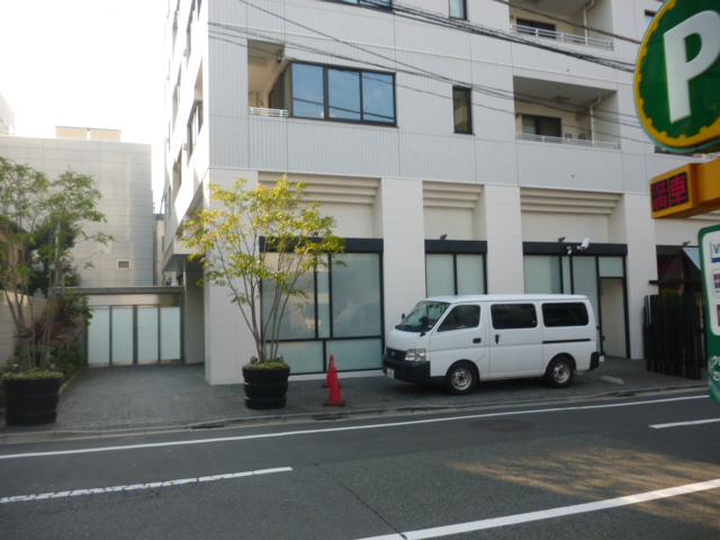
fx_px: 582
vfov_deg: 49.7
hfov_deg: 63.4
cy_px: 270
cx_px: 360
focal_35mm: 28
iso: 100
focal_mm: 5
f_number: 3.1
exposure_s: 1/200
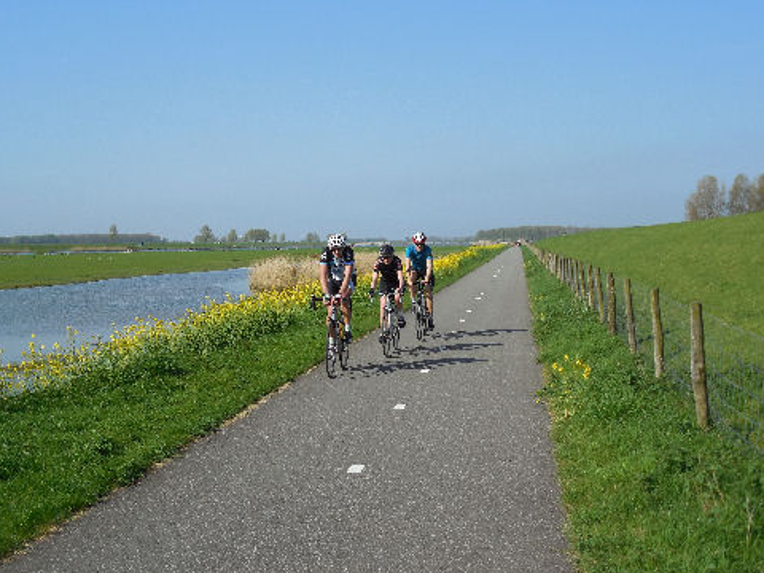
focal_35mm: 50
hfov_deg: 38.2
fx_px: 1104
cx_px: 379
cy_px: 284
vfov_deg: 29.1
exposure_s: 1/1000
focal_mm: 8.7
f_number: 4
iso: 125
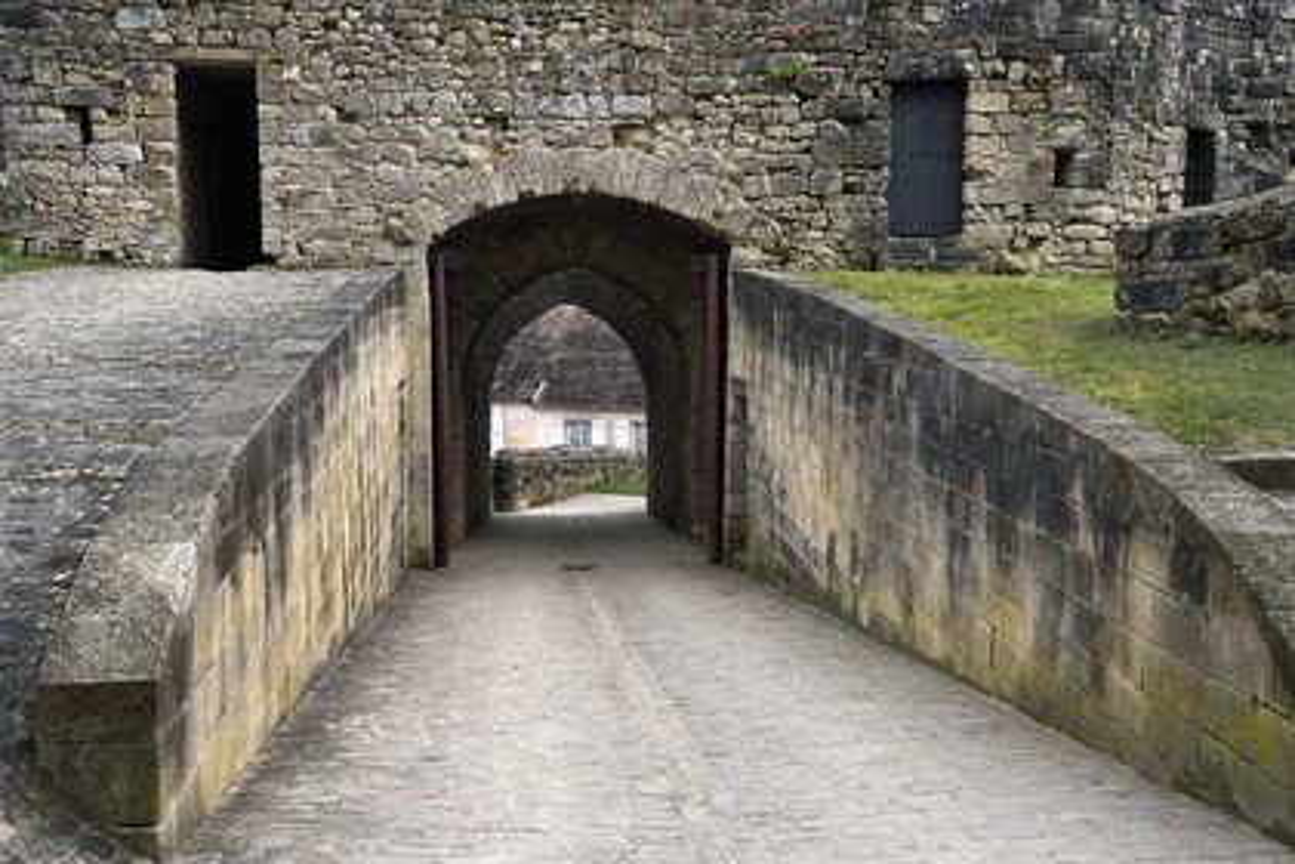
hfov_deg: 42.7
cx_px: 648
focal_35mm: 46
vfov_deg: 29.2
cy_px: 432
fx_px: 1655
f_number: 9
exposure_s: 1/160
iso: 200
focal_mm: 46
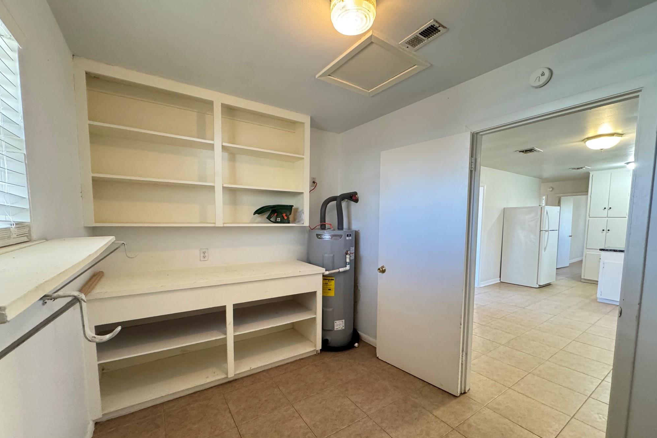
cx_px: 327
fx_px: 274
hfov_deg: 100.4
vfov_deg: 77.1
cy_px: 240
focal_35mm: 15
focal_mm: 2.22
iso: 640
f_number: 2.2
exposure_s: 1/60
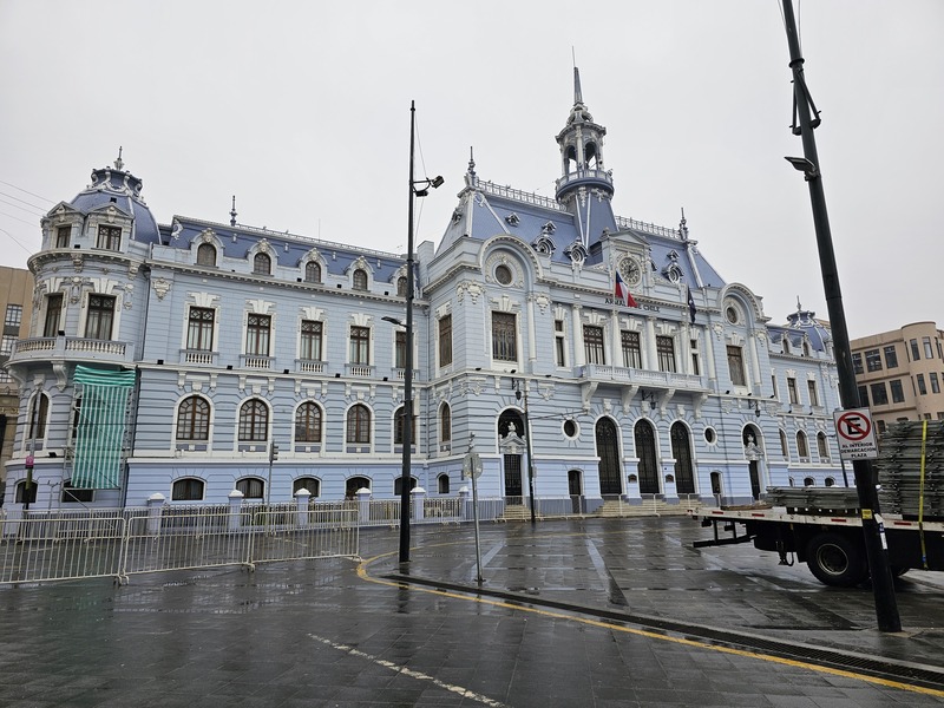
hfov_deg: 73.9
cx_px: 472
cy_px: 354
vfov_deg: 58.9
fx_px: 627
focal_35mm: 23
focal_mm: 6.3
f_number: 1.7
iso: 10
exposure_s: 1/182
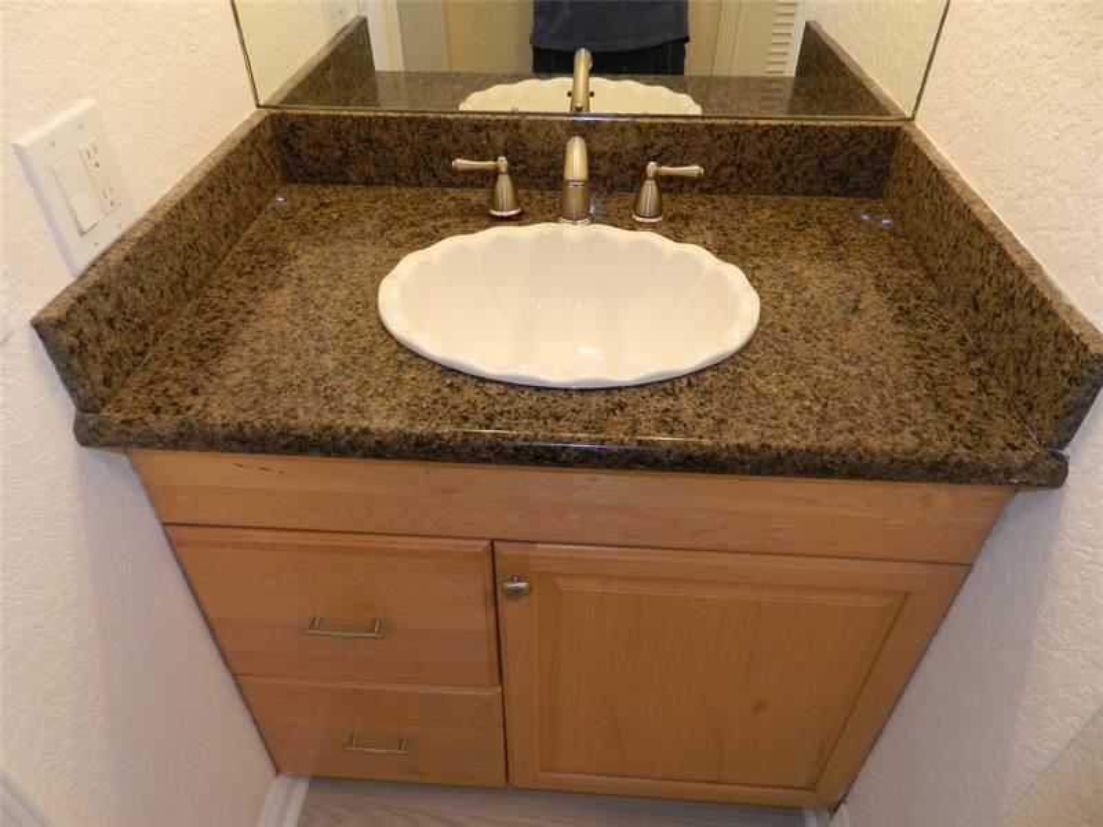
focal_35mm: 23
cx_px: 552
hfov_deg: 73.9
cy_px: 414
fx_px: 733
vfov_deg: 58.9
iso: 160
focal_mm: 4
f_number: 3.4
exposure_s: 1/30
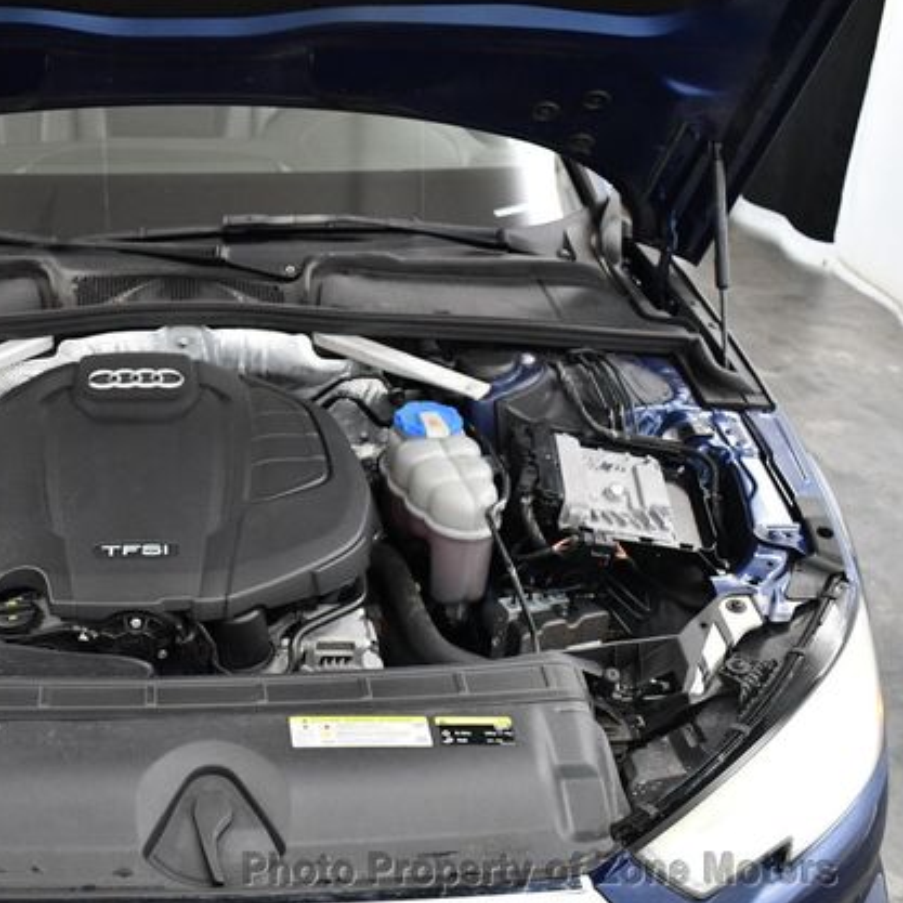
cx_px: 217
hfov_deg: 35.2
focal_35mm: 47
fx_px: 1387
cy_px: 448
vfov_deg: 36.1
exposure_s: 1/125
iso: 1600
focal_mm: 18
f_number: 3.5
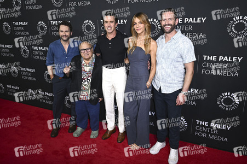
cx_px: 124
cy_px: 82
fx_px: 165
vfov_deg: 53.1
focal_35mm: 24
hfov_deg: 73.8
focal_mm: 24
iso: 1250
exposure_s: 1/200
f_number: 5.6
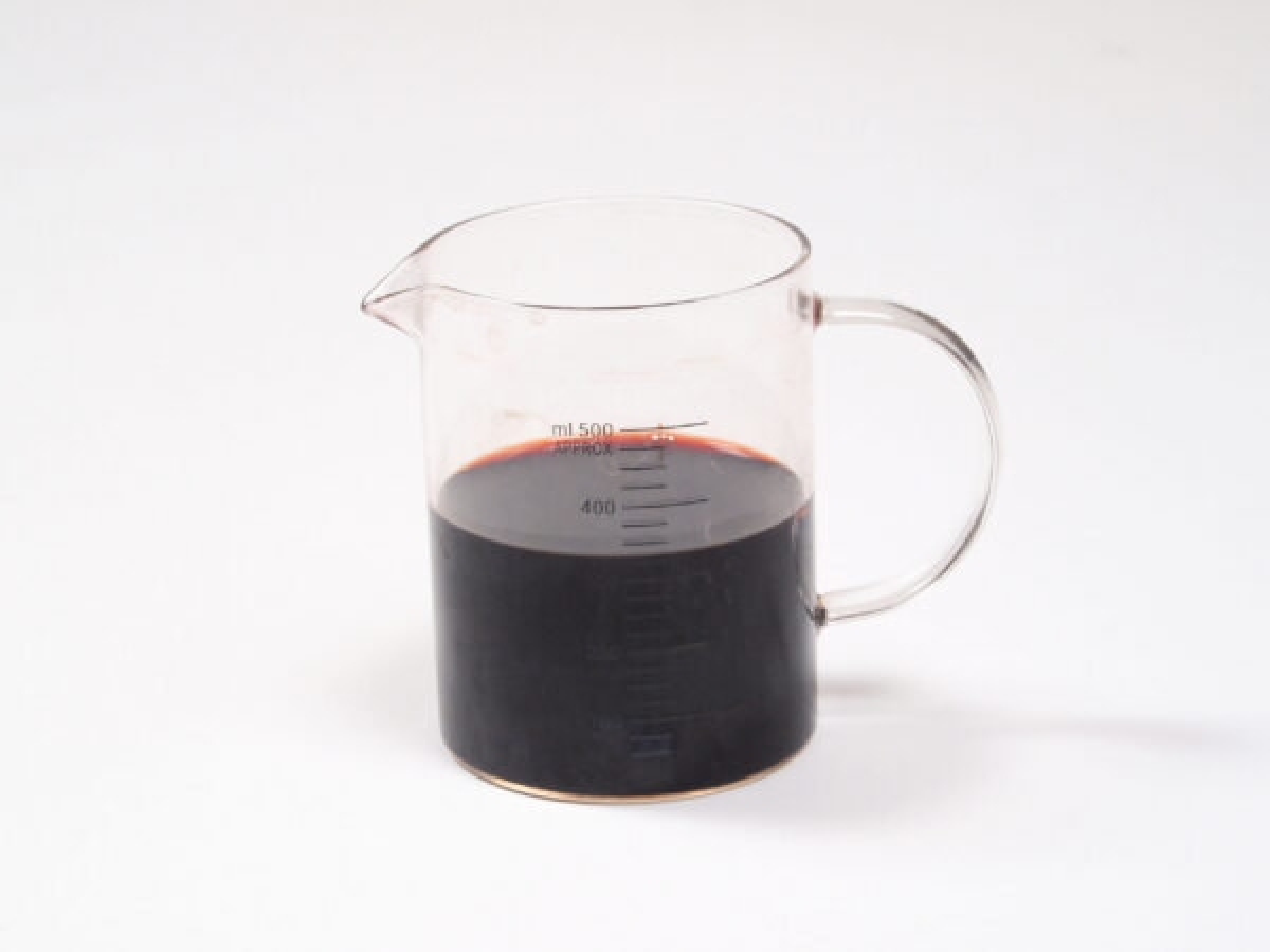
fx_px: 4549
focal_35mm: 124
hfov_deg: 15.9
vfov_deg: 12.0
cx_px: 635
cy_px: 476
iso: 250
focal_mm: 62
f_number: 11
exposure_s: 1/125
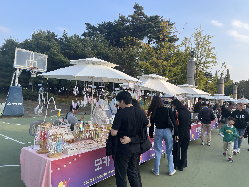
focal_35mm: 26
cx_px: 124
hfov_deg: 67.3
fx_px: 187
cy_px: 94
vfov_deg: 53.1
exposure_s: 1/1171
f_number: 1.6
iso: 32
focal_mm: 4.2
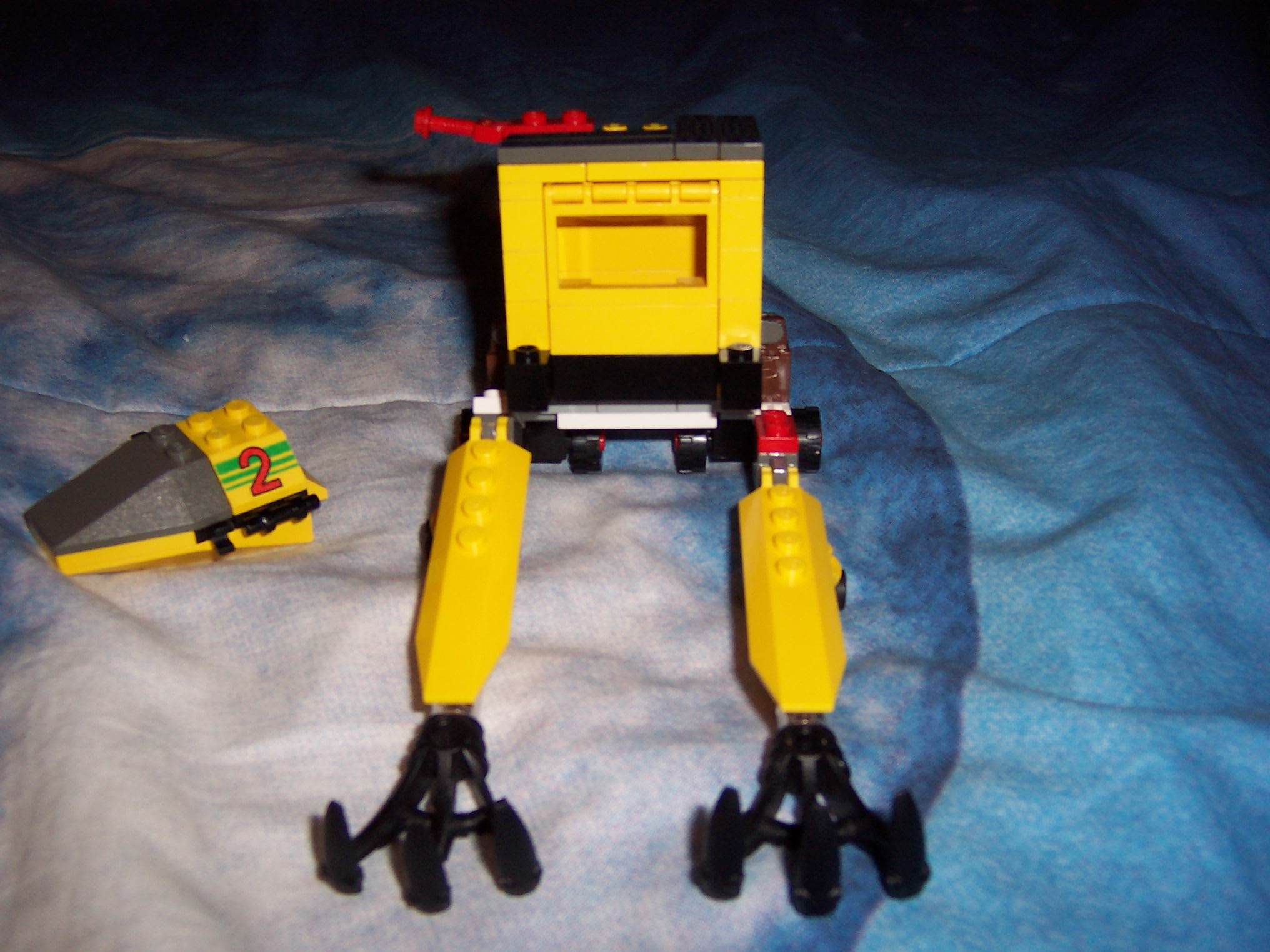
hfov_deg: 51.4
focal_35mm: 36
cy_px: 476
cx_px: 635
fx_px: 1321
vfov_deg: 39.7
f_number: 2.8
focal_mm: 5.6
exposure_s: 1/60
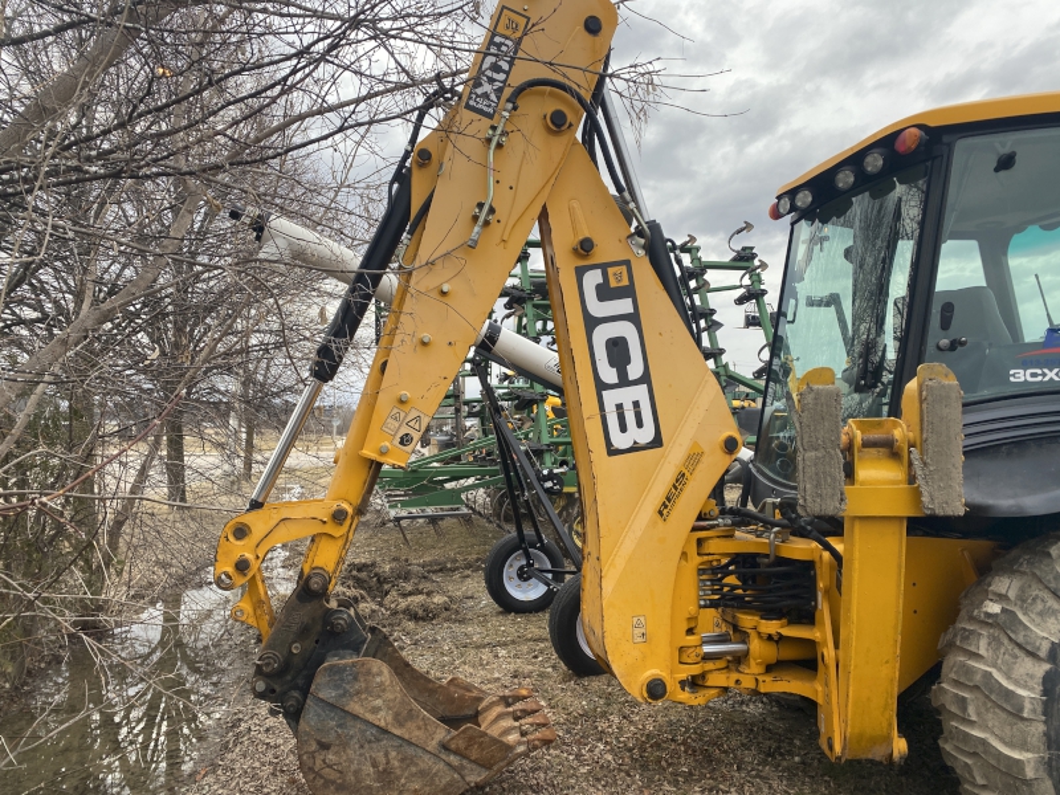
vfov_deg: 53.1
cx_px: 530
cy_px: 398
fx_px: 796
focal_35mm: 26
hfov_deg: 67.3
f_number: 1.8
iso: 32
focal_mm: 4.25
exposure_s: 1/331
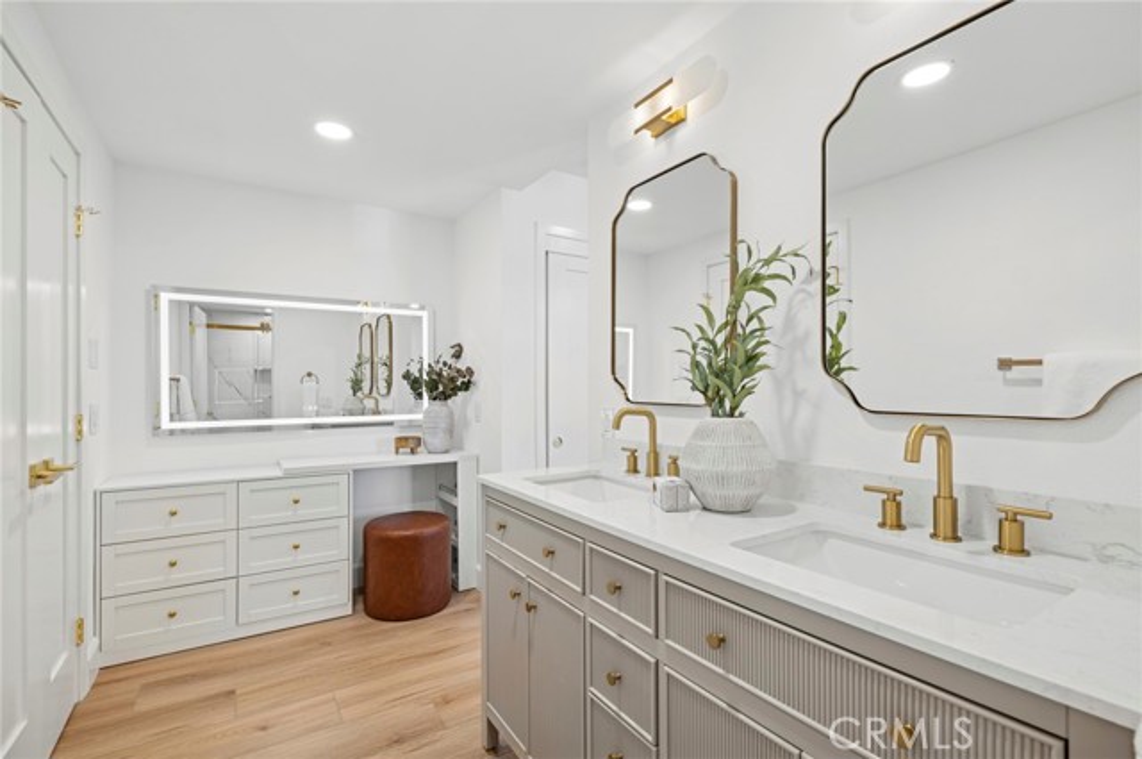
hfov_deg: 96.8
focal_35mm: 16
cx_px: 571
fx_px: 507
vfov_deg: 73.6
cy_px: 380
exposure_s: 1/3.33
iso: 125
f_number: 8
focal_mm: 16
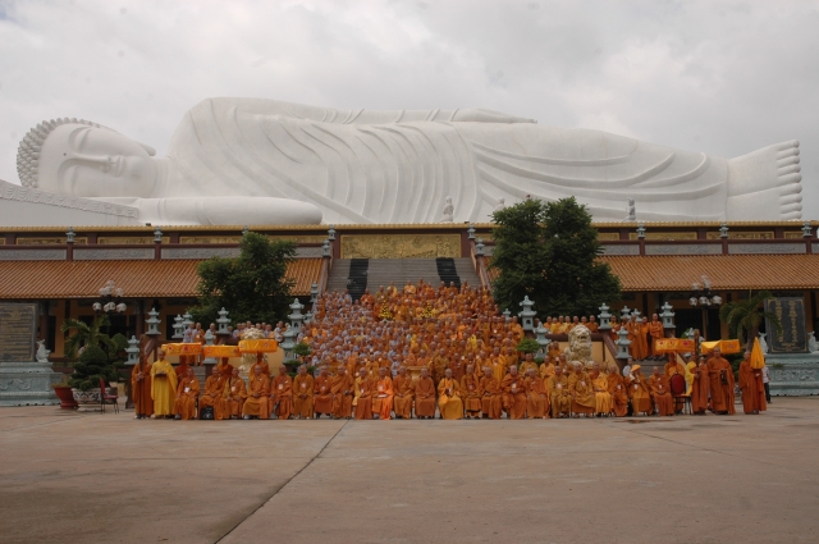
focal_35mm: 36
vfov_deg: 36.8
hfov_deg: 53.2
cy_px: 272
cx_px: 410
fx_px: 818
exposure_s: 1/400
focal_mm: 24
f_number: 10
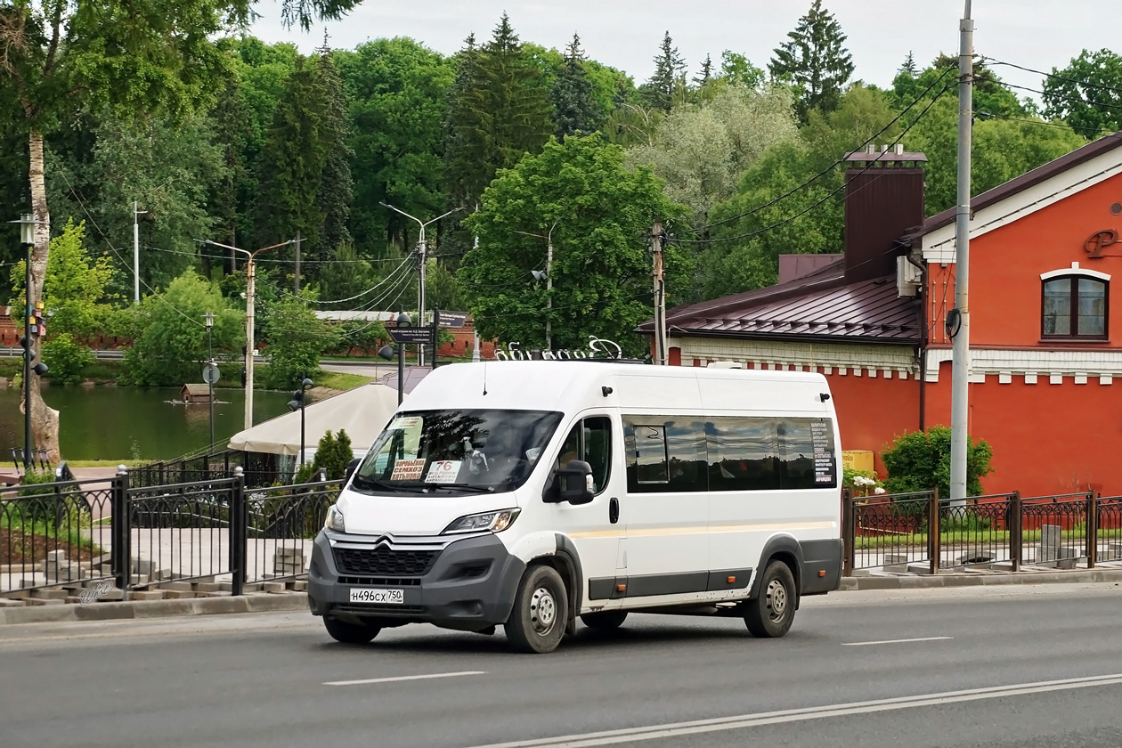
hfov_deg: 22.6
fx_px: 2805
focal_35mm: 90
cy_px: 374
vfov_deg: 15.2
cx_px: 561
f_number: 5.6
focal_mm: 60
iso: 400
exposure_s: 1/640
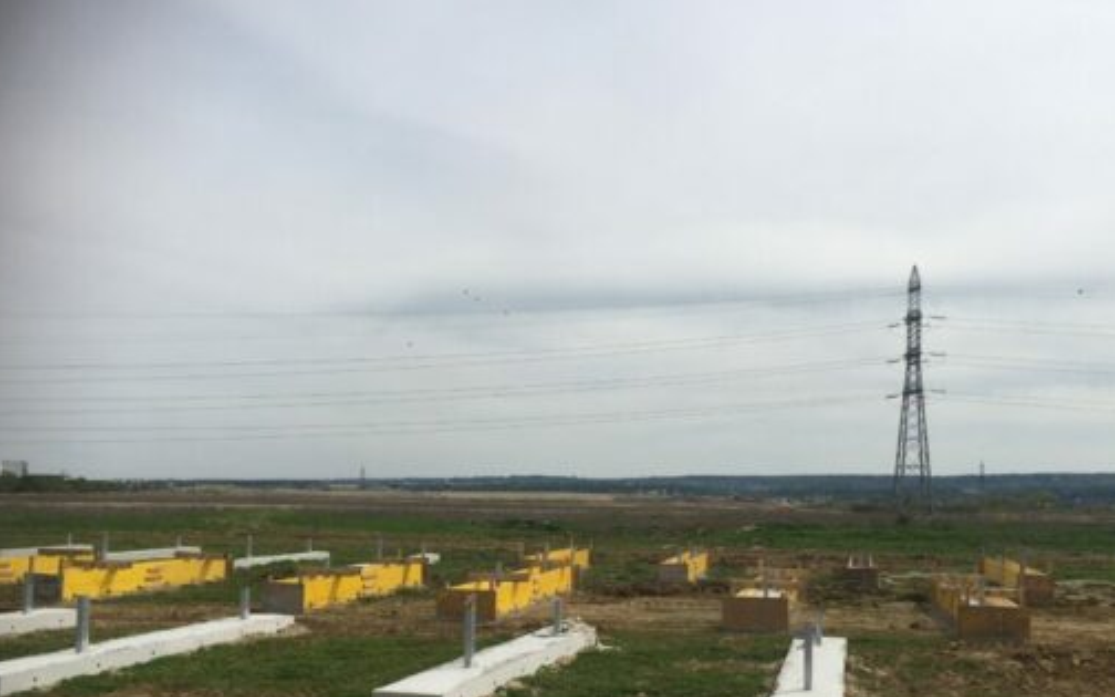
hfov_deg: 50.3
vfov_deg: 32.4
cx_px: 613
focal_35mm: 39
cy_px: 478
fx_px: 1185
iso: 25
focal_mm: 4.15
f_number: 2.2
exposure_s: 1/3497
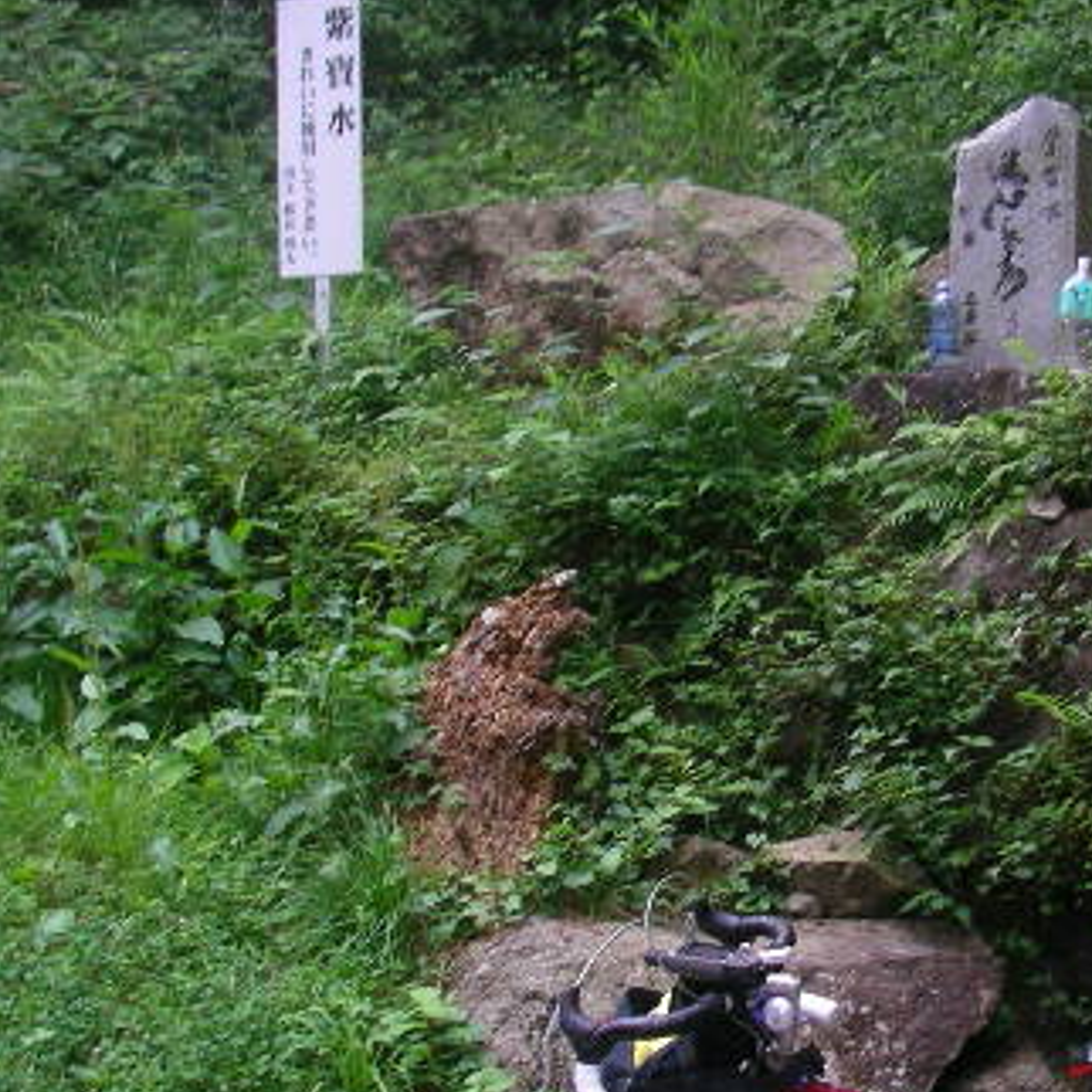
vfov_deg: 26.2
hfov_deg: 26.4
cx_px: 699
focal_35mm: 65
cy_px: 780
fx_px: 2320
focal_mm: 5.7
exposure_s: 1/60
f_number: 2.8
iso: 100
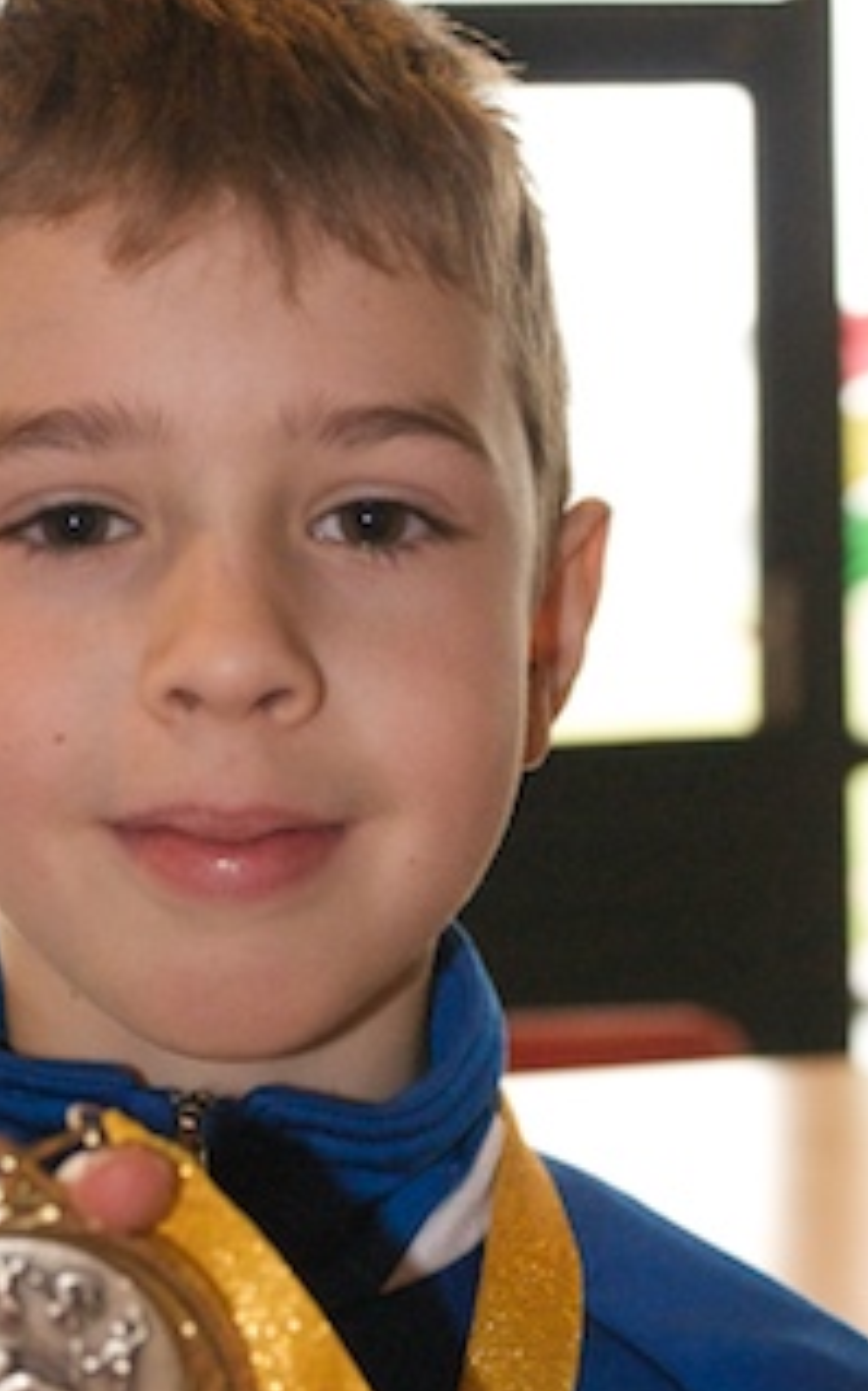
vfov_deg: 24.7
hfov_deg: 15.5
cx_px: 159
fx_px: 3176
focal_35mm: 84
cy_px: 842
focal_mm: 35
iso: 3200
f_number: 4.5
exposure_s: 1/250
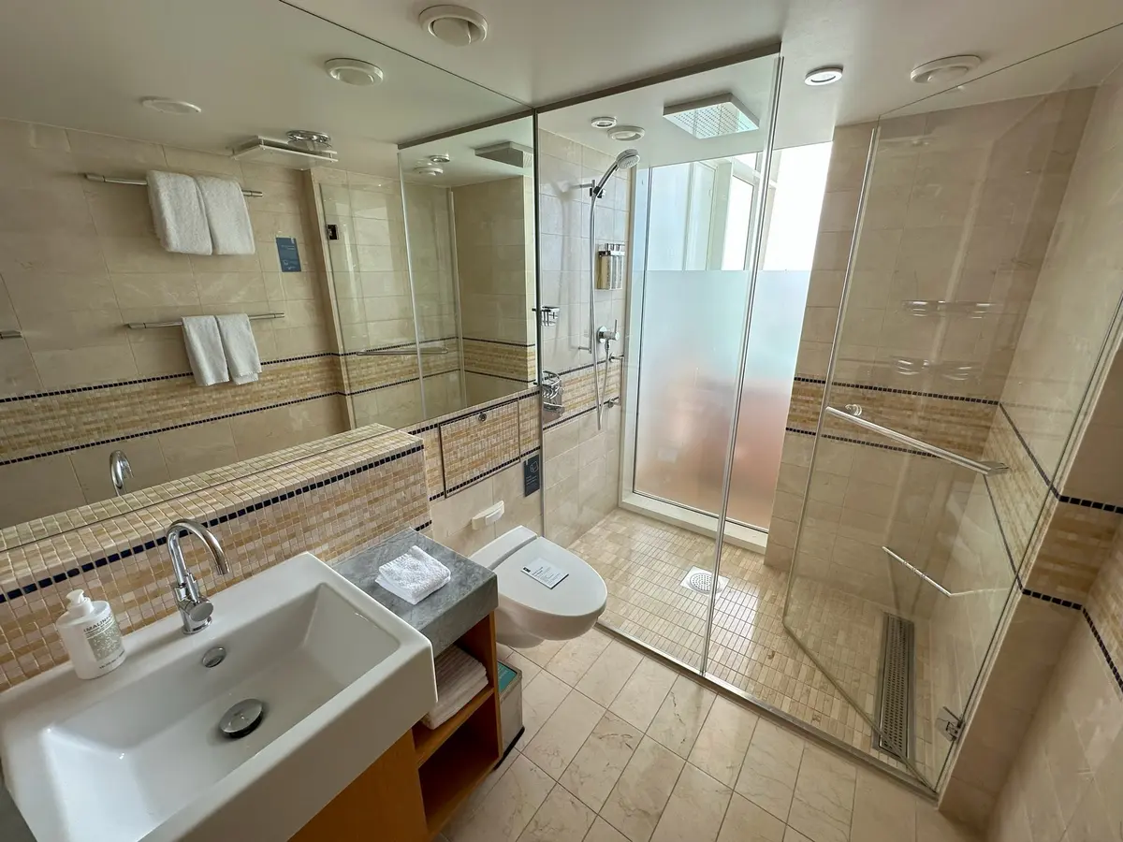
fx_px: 454
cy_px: 421
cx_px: 562
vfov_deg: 85.7
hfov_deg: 102.1
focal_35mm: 14
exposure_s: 1/222
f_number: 2.2
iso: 40
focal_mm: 2.22
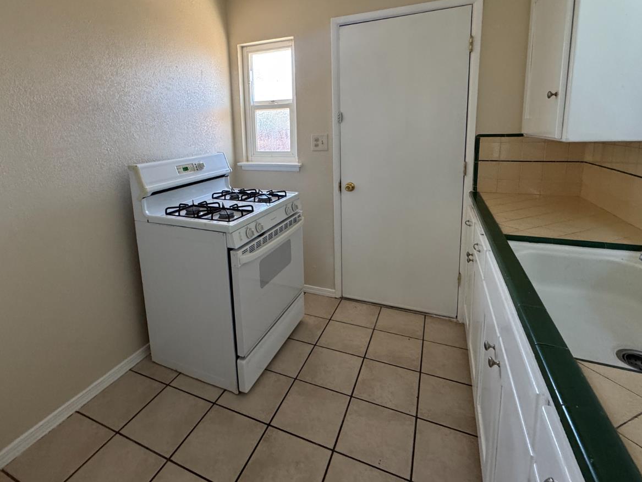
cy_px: 184
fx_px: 334
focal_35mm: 18
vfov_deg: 70.6
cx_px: 289
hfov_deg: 87.5
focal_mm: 2.22
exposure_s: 1/97
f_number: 2.2
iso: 320
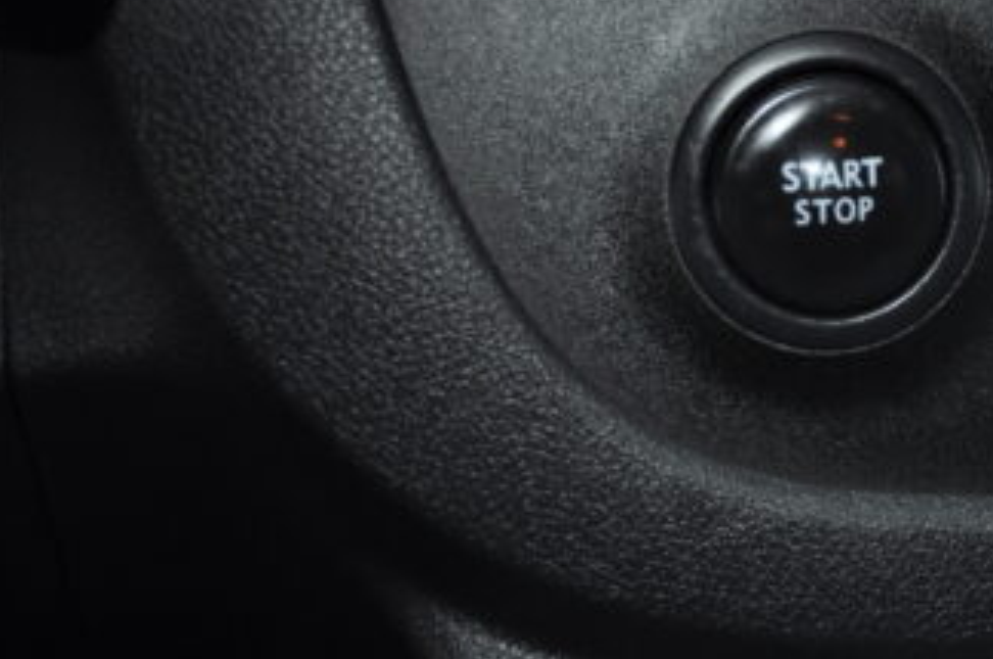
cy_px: 219
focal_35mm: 89
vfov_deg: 15.3
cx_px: 803
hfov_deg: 22.6
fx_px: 2451
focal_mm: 32
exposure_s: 1/60
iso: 450
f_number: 4.2
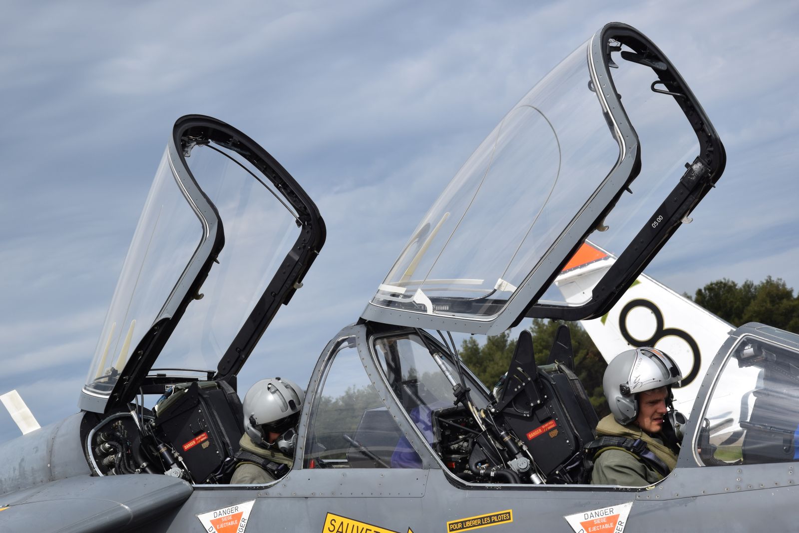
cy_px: 266
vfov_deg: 12.2
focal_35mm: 112
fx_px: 2497
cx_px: 400
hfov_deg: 18.2
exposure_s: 1/500
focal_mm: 75
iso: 200
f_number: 11
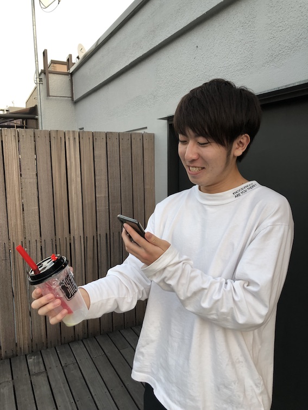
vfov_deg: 63.4
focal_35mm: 28
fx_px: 332
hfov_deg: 49.7
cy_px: 205
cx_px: 154
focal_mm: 3.99
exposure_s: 1/100
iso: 80
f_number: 1.8
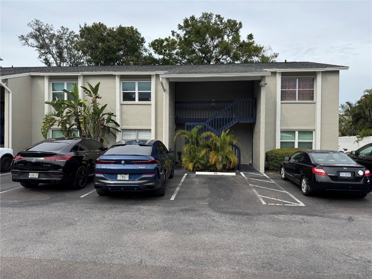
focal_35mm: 24
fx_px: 258
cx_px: 186
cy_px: 140
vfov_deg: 56.8
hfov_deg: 71.6
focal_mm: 6.76
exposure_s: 1/2105
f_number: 1.78
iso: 80
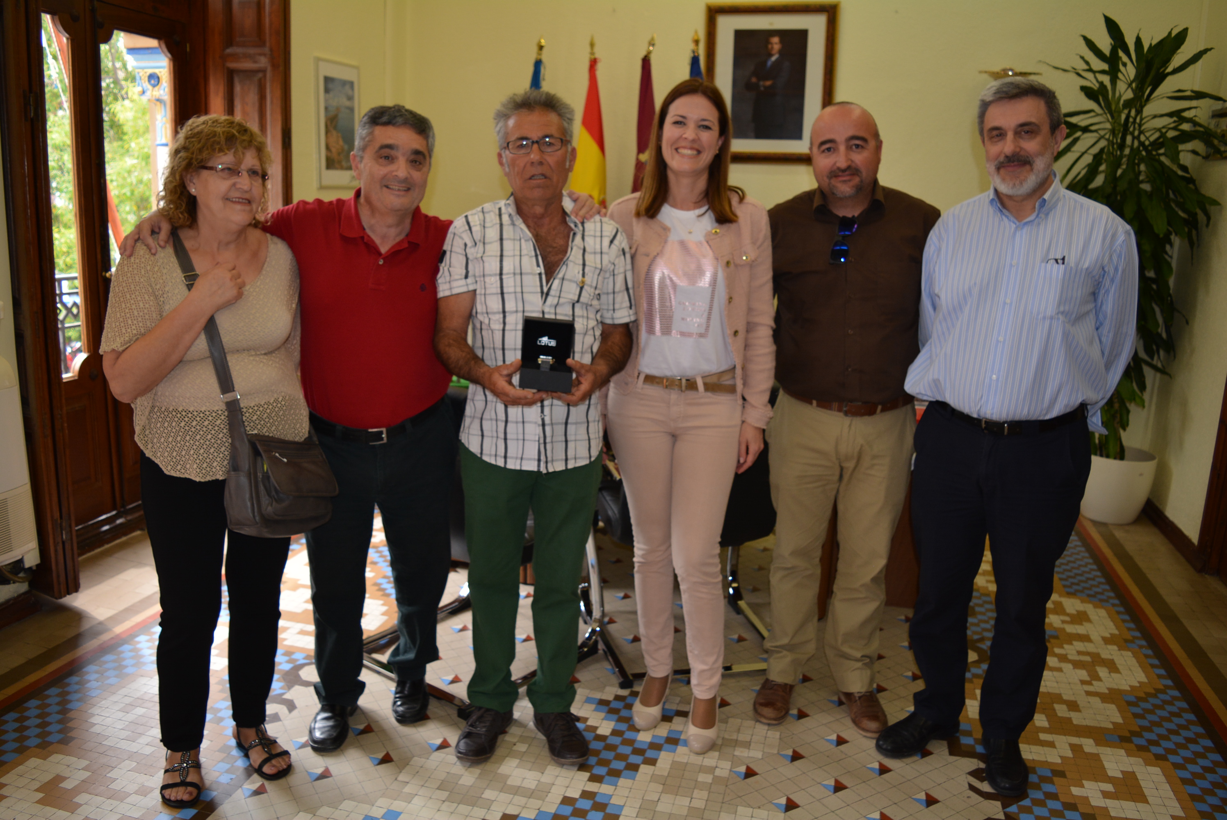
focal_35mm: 27
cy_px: 410
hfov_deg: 67.3
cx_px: 614
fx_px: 921
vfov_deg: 48.0
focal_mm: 18
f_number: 3.5
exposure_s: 1/125
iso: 280
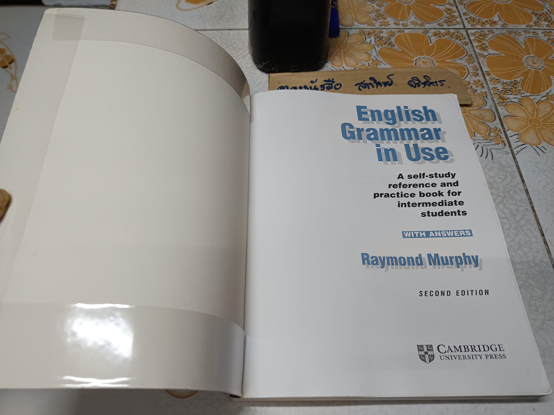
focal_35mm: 24
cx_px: 277
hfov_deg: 71.6
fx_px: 384
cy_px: 208
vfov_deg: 56.8
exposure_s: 1/50
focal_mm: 5.31
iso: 777
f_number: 1.7
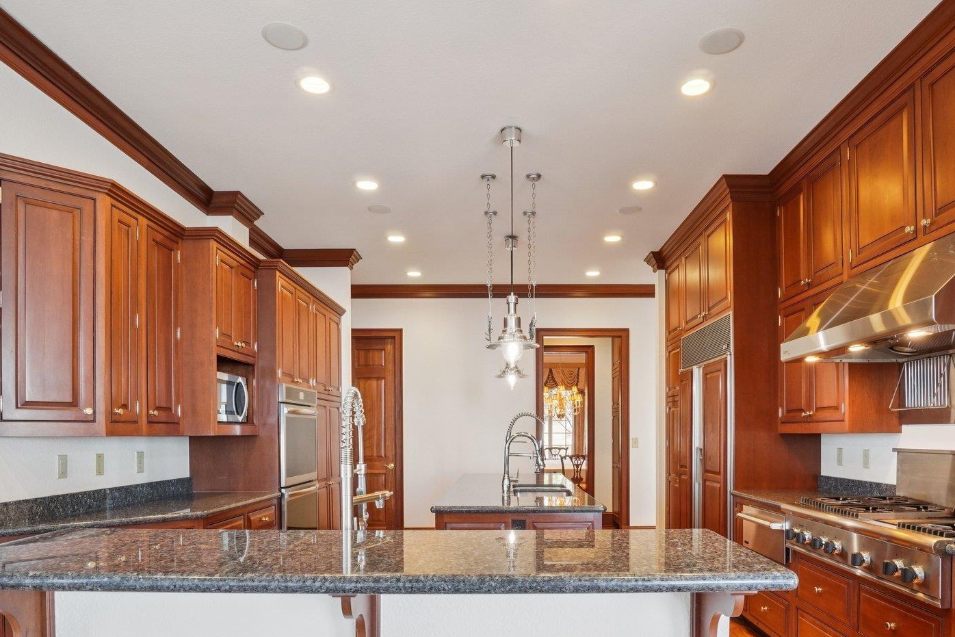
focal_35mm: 22
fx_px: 584
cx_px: 517
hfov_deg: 78.4
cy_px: 444
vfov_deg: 55.5
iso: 400
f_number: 8
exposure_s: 1/13
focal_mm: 10
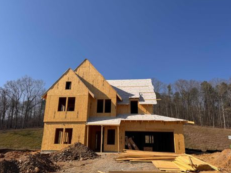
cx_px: 118
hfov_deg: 67.3
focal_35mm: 26
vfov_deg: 53.0
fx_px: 173
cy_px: 92
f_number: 1.78
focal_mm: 6.76
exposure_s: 1/5814
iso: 80
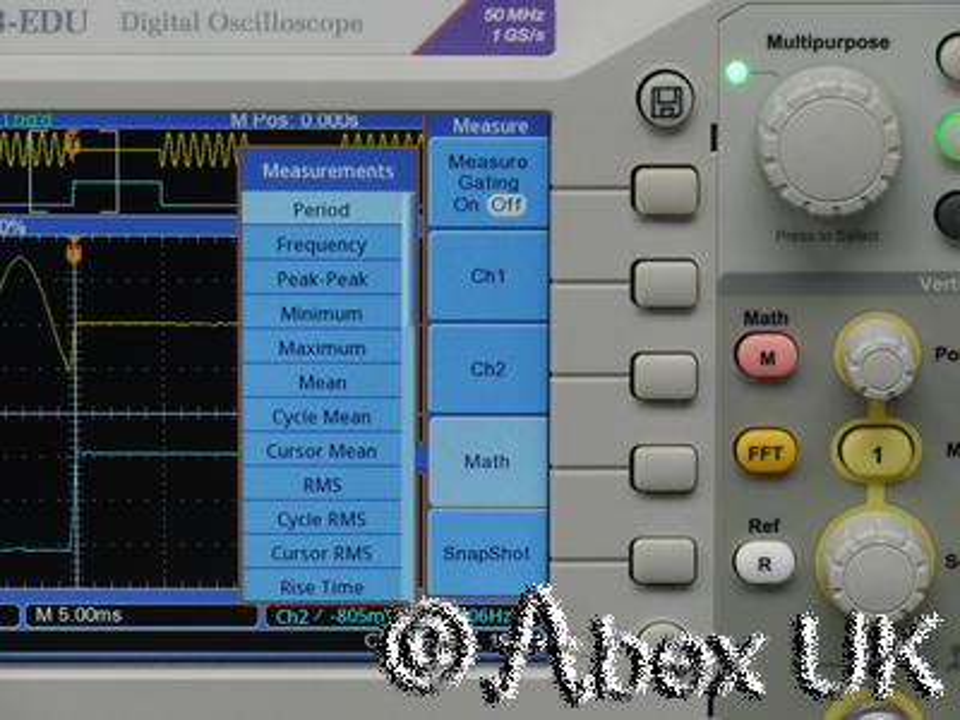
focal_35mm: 280
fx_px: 7765
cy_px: 360
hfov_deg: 7.1
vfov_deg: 5.3
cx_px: 480
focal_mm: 140
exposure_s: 1/15
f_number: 11
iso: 400
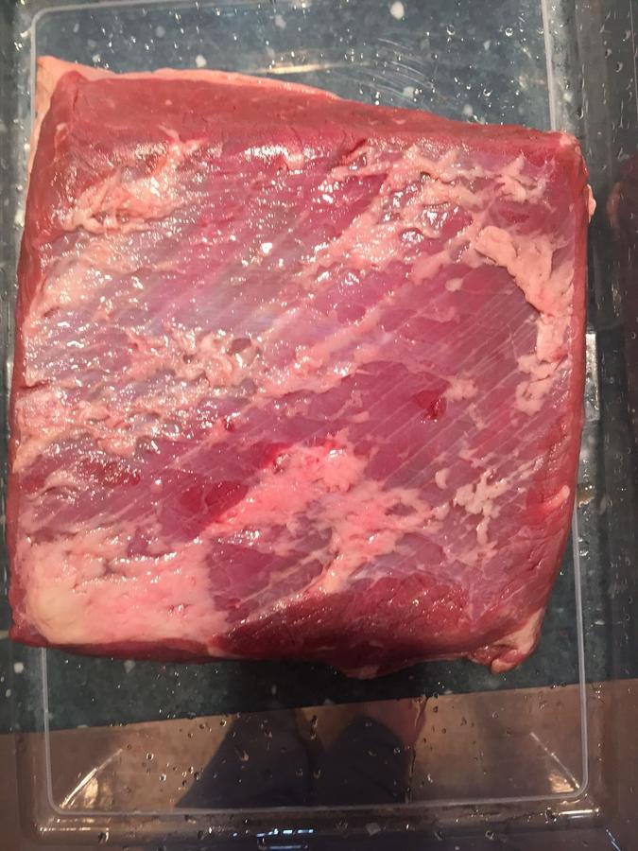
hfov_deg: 48.2
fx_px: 713
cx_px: 319
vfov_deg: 61.7
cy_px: 426
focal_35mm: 29
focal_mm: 4.15
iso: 80
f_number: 2.2
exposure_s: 1/30
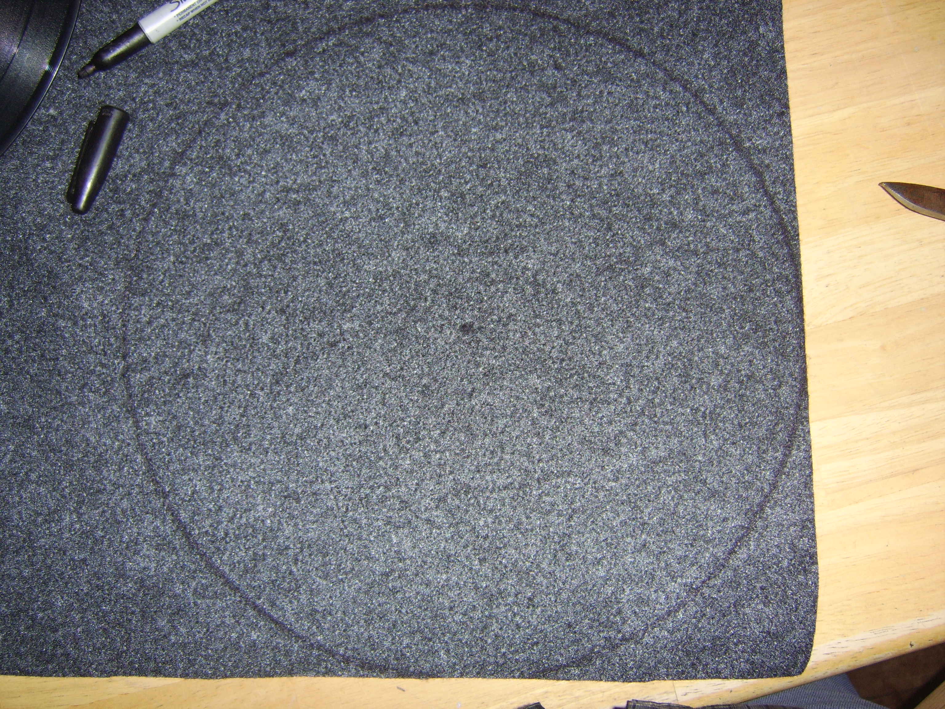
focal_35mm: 31
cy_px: 354
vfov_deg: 45.4
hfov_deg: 58.4
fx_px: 846
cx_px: 472
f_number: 2.7
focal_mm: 8.13
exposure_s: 1/30
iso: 141
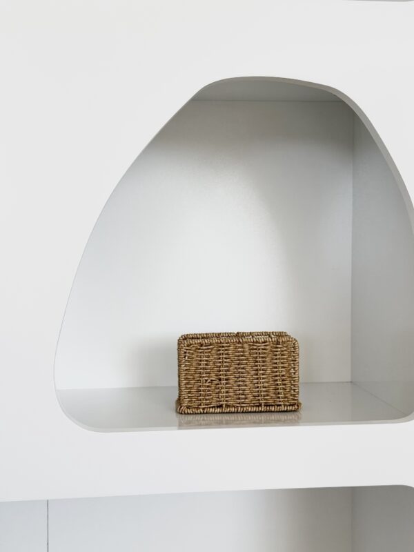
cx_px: 207
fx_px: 765
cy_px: 276
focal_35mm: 48
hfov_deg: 30.3
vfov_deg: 39.7
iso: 50
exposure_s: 1/121
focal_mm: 6.76
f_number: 1.78
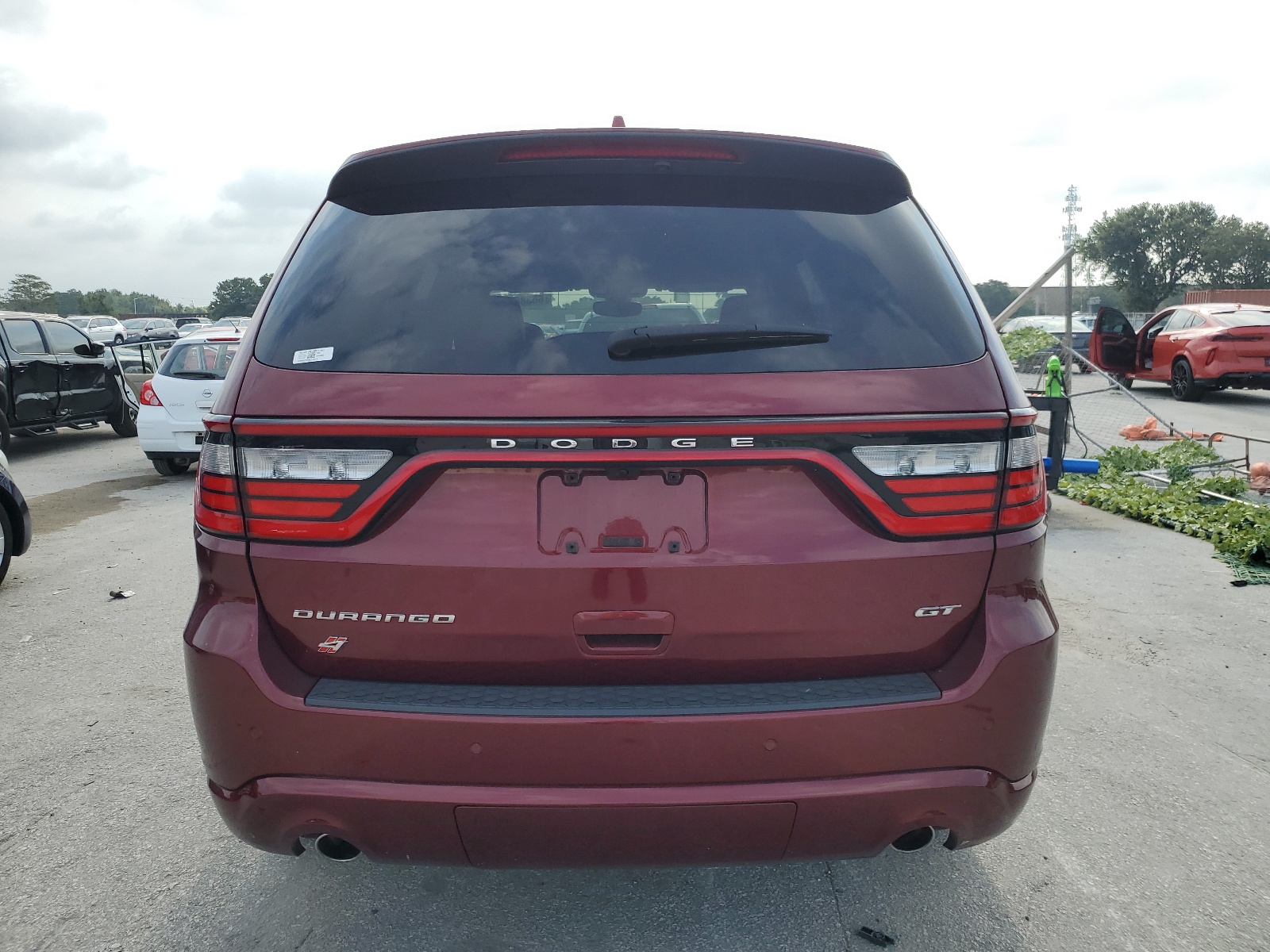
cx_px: 635
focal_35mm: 26
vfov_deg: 53.1
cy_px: 476
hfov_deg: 67.3
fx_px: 954
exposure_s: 1/2000
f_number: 1.5
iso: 50
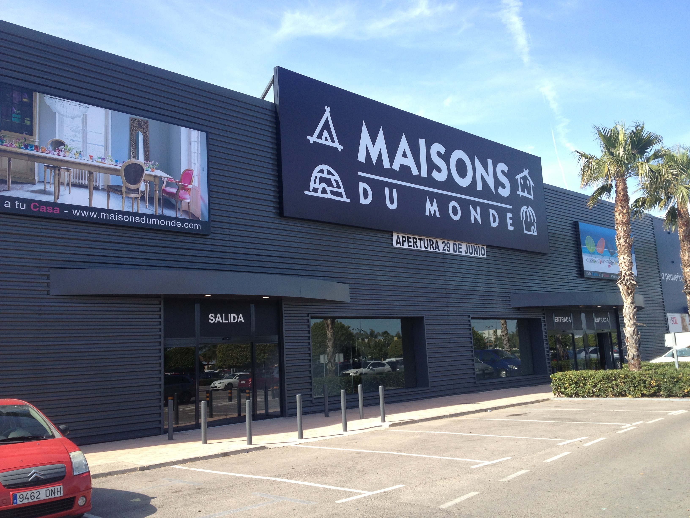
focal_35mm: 35
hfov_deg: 52.6
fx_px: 698
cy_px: 259
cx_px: 345
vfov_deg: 40.7
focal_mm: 4.28
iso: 50
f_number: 2.4
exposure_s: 1/613
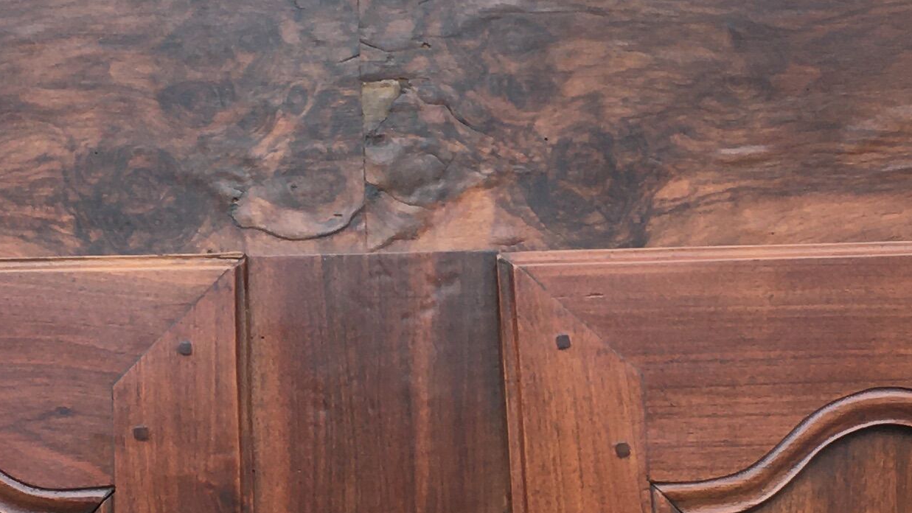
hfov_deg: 20.7
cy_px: 394
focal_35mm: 103
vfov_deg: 11.7
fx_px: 2491
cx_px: 361
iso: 32
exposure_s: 1/100
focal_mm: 4.15
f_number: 2.2
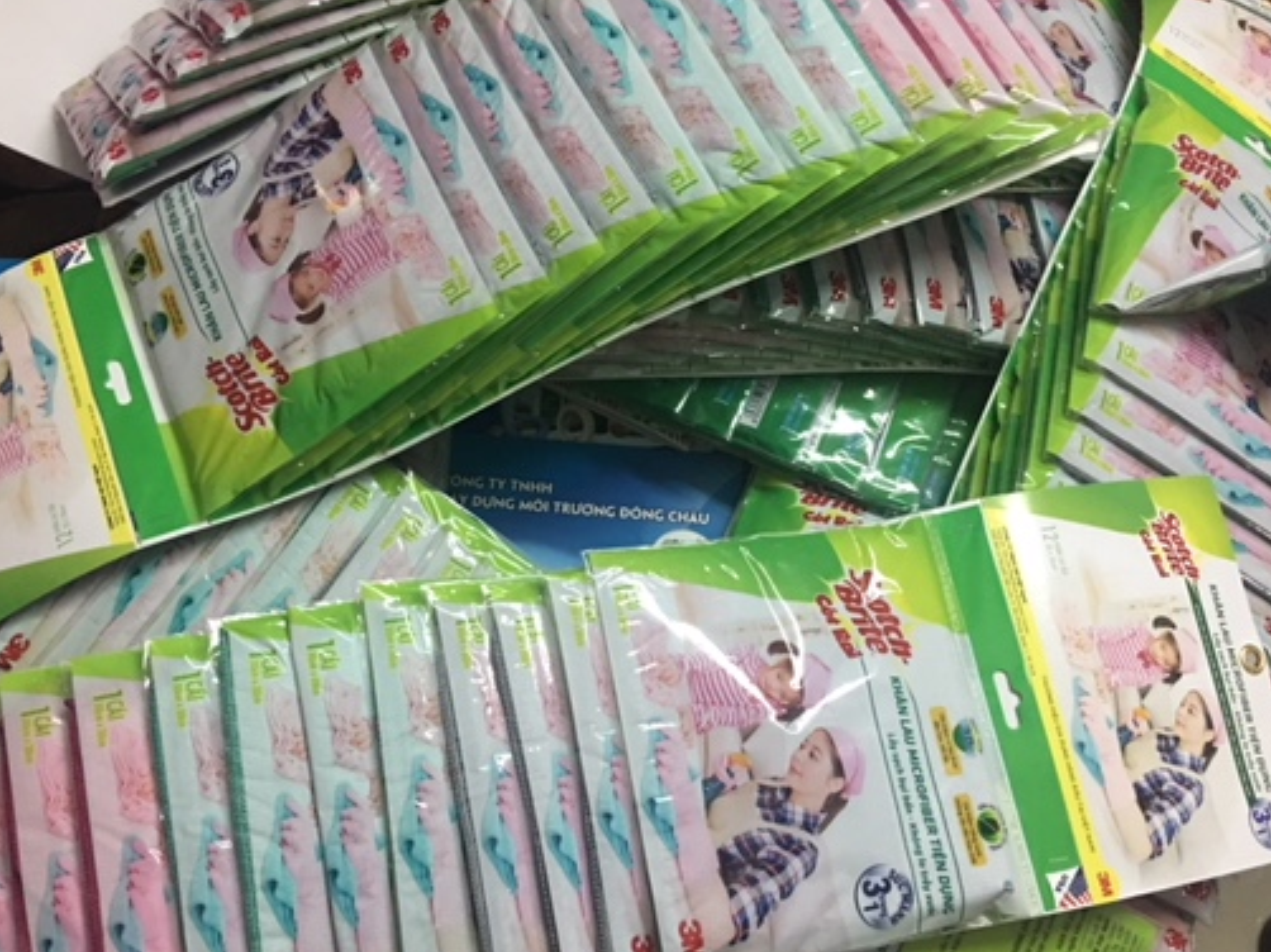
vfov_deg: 38.6
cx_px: 638
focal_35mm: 37
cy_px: 504
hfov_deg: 50.2
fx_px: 1358
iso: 80
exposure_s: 1/10
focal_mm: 4.15
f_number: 2.2
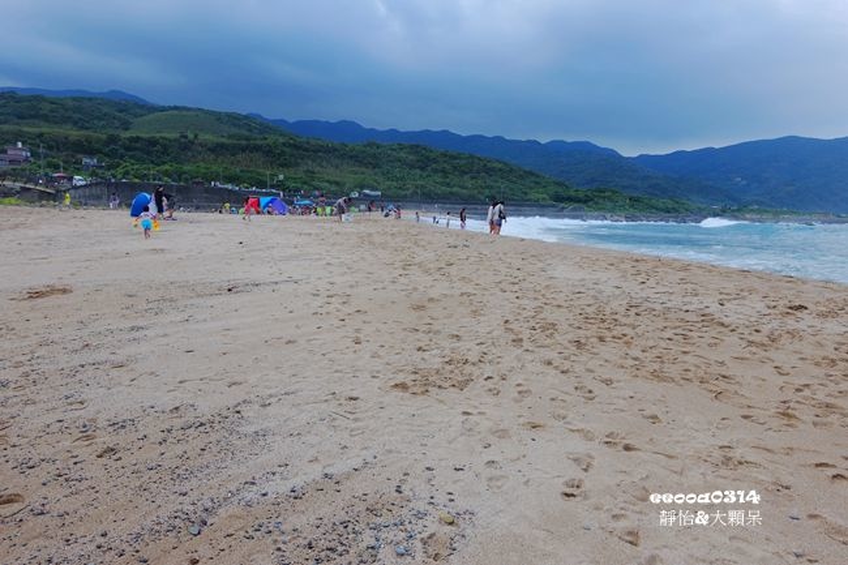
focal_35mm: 24
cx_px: 424
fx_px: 565
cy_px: 282
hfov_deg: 73.8
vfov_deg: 53.1
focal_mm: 8.8
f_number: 5.6
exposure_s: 1/400
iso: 125
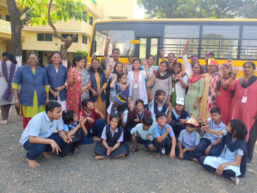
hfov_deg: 67.3
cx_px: 128
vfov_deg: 53.1
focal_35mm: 26
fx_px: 193
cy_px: 96
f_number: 1.5
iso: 51
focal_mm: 4.94
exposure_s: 1/167
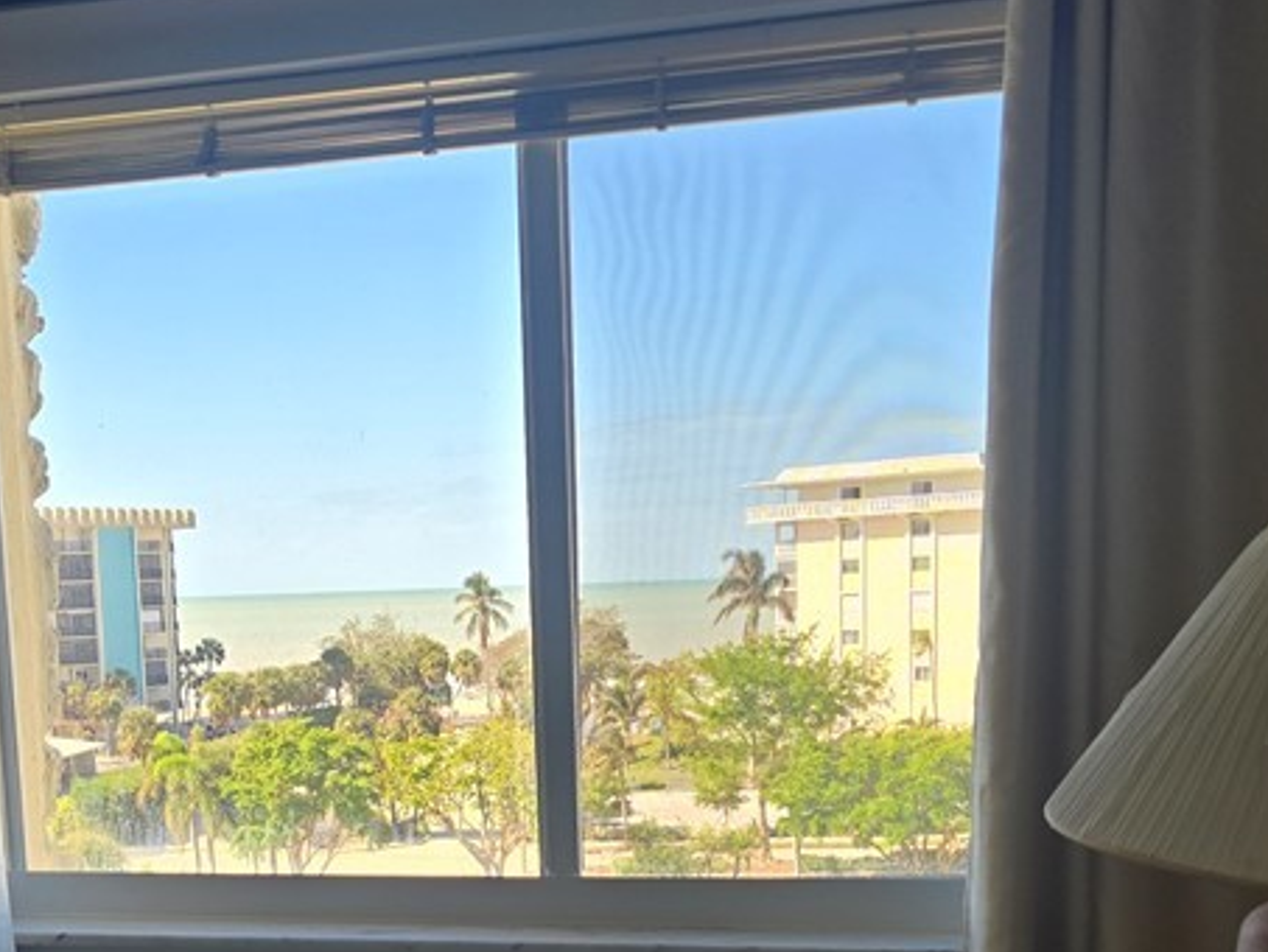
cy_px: 834
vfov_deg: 27.2
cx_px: 456
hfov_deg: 36.5
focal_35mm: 52
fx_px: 1905
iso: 25
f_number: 1.8
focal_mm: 5.4
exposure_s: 1/244
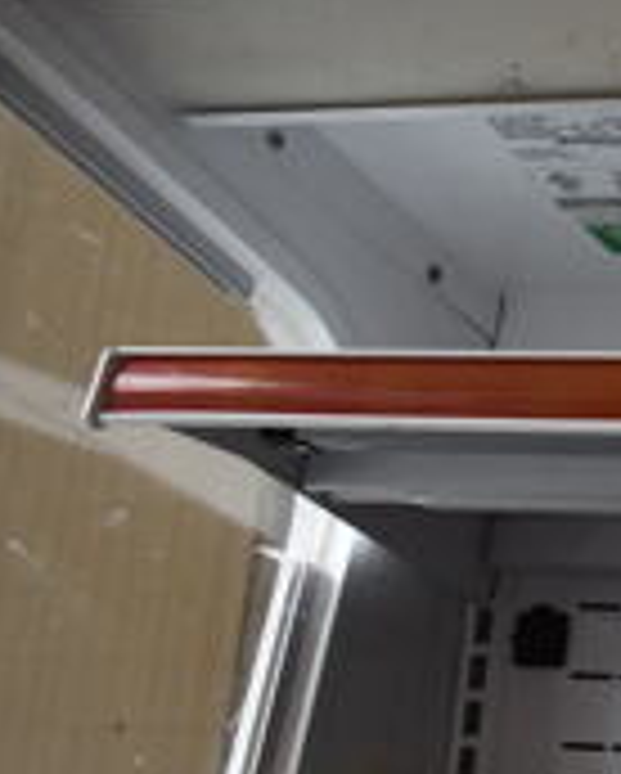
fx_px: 2064
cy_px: 508
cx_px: 1256
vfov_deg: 21.2
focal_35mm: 90
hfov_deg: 14.2
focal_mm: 18
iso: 800
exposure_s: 1/160
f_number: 3.5
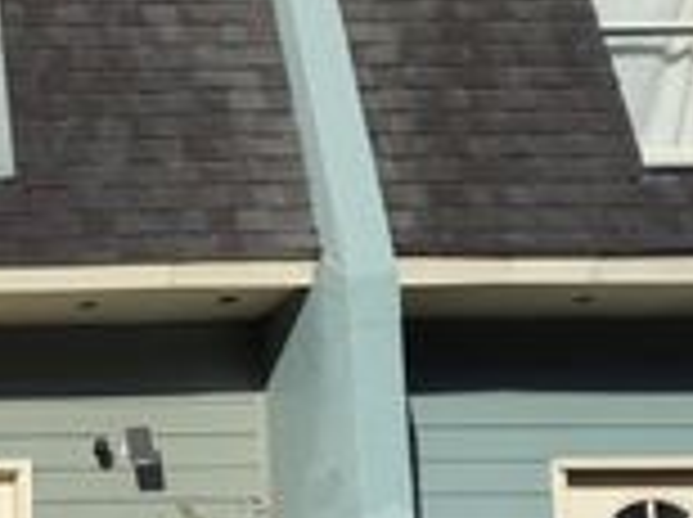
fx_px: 1559
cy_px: 538
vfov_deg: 18.3
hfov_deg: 21.4
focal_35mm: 78
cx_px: -320
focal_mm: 6.76
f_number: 1.78
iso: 64
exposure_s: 1/5348
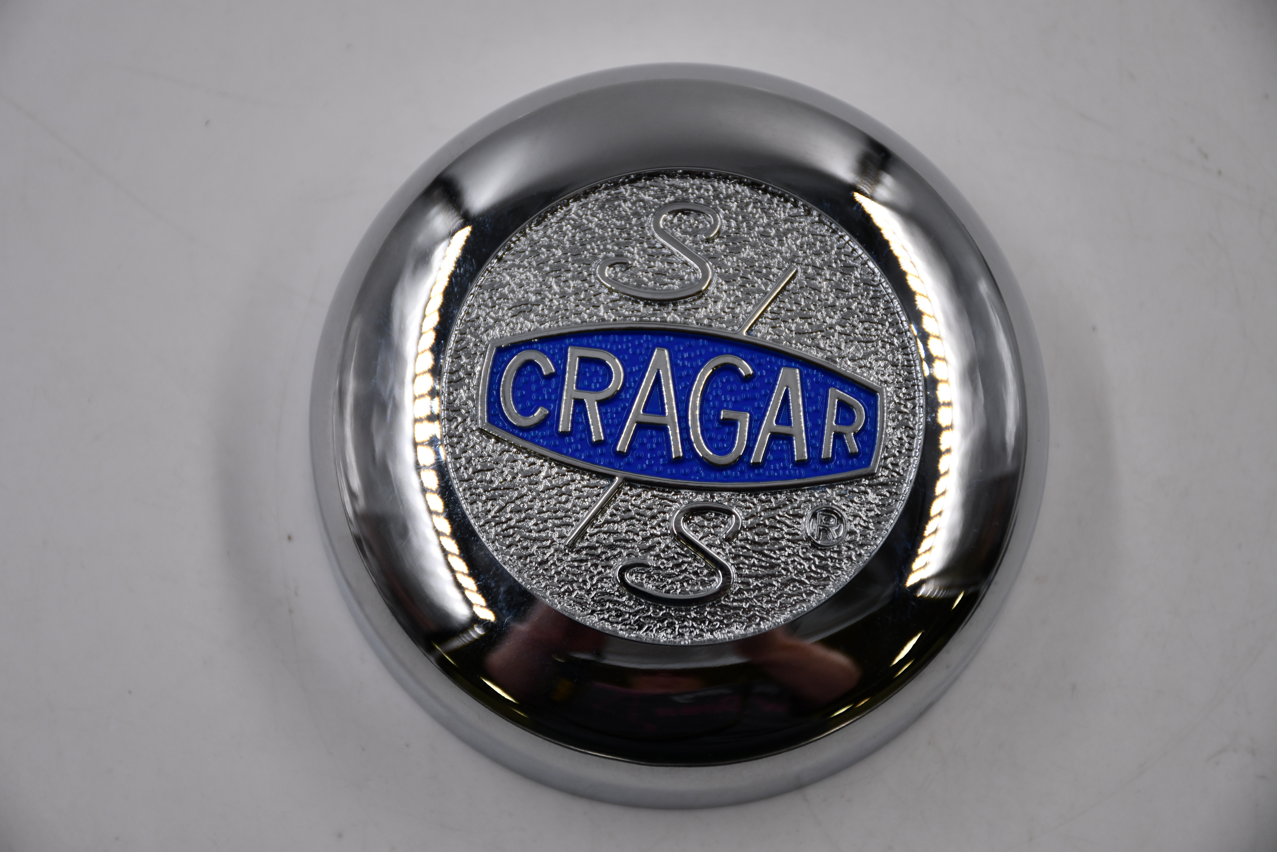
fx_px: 4256
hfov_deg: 17.1
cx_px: 638
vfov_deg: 11.4
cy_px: 426
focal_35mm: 120
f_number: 5.6
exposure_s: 1/250
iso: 200
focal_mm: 80
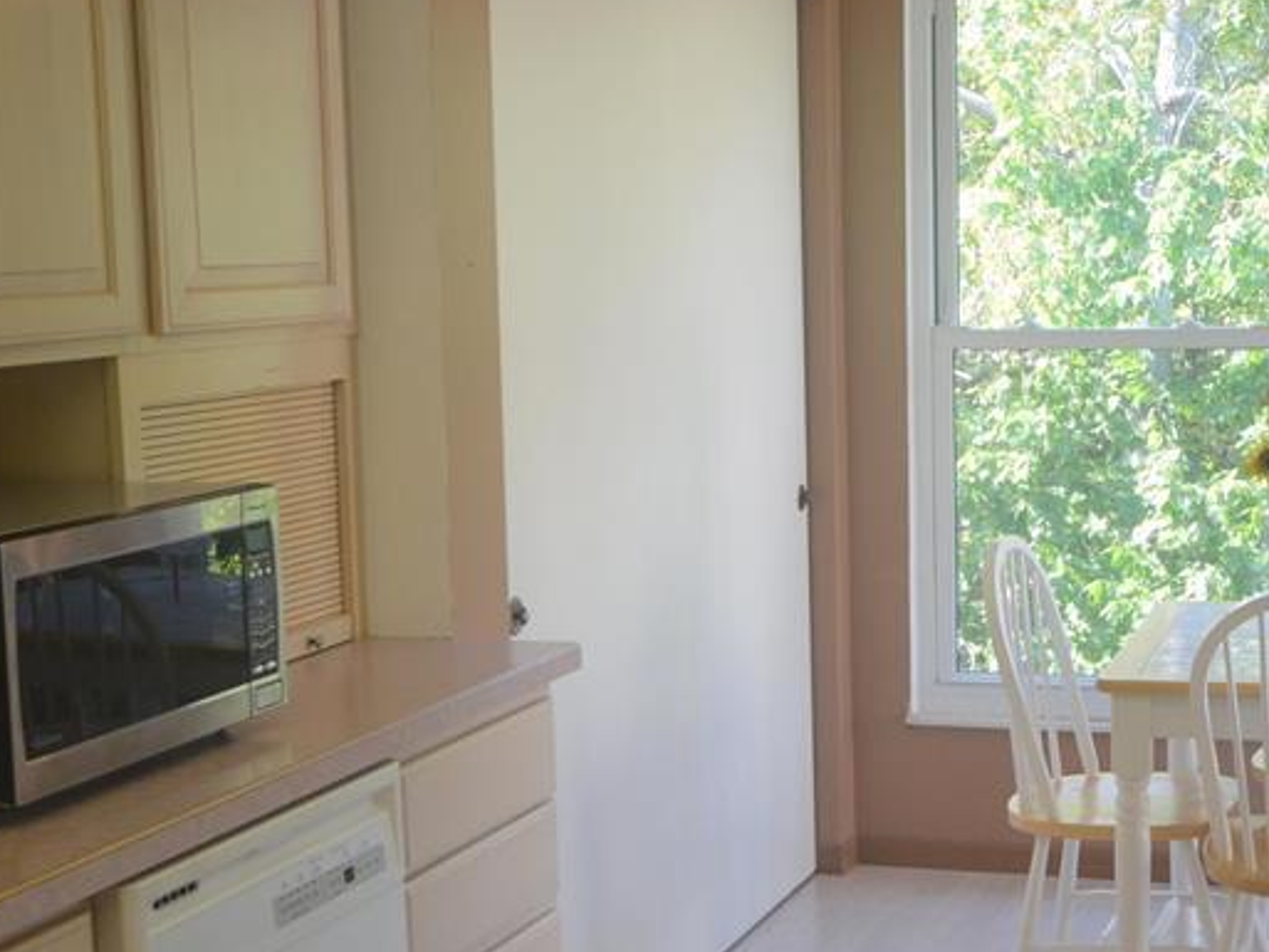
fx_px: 2237
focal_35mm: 61
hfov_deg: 31.3
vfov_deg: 24.0
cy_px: 507
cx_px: 912
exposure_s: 1/60
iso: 500
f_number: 5.6
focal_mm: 20
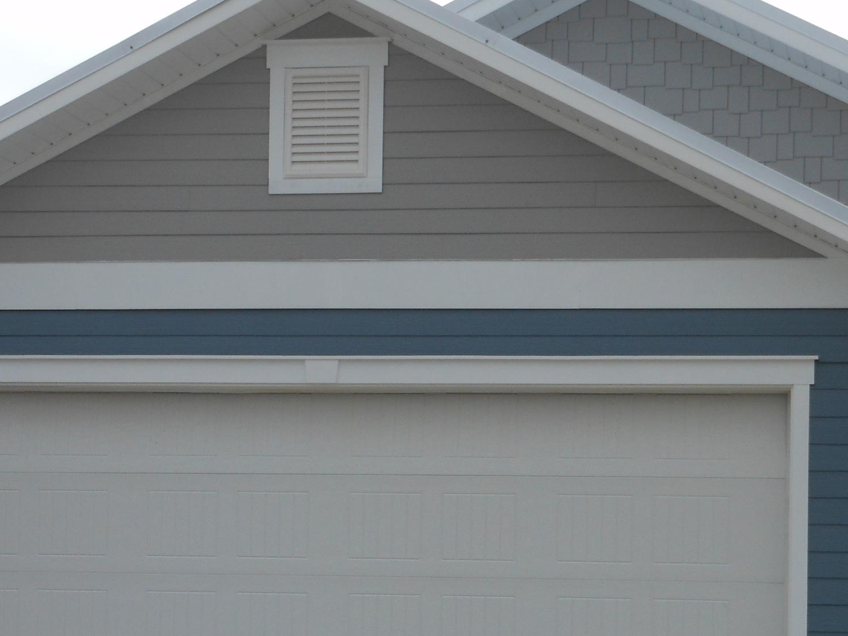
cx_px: 539
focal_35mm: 91
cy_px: 469
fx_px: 2229
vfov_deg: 16.2
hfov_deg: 21.5
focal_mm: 8.1
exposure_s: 1/500
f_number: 4.6
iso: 80
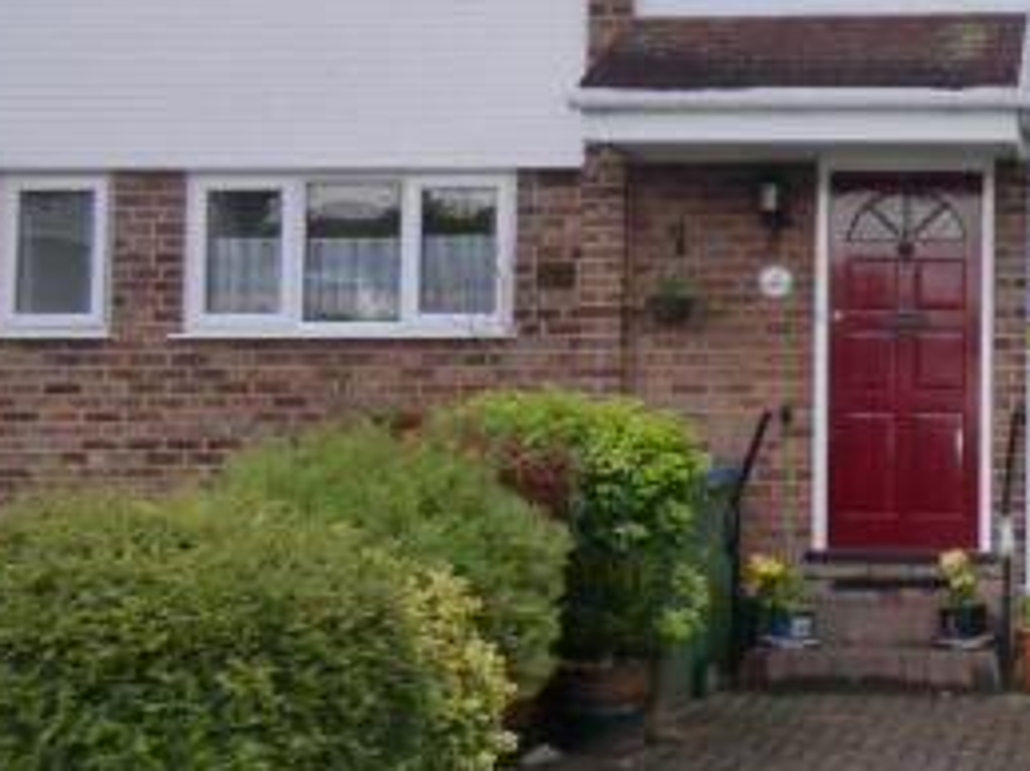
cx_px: 1104
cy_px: 320
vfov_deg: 27.0
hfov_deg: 31.9
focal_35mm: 54
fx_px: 1606
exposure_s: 1/320
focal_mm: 4.3
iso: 64
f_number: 3.2
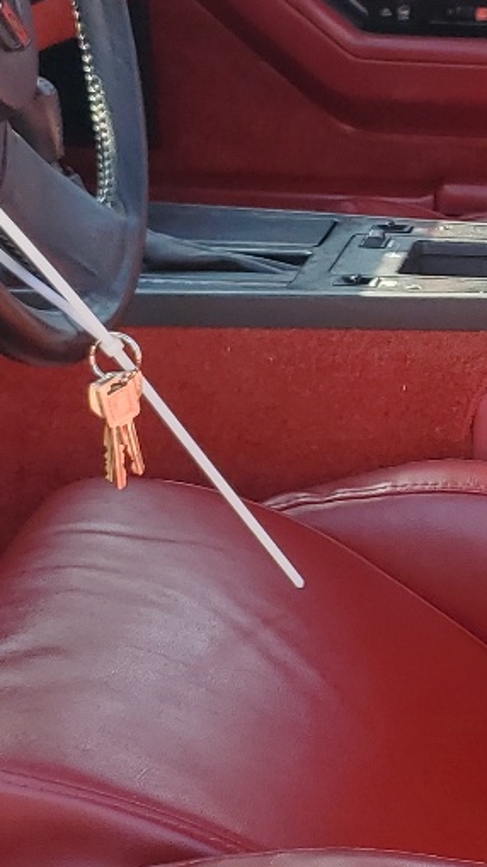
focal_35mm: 89
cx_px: 499
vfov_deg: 23.9
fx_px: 2045
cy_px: 310
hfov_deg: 13.4
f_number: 1.5
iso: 50
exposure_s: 1/345
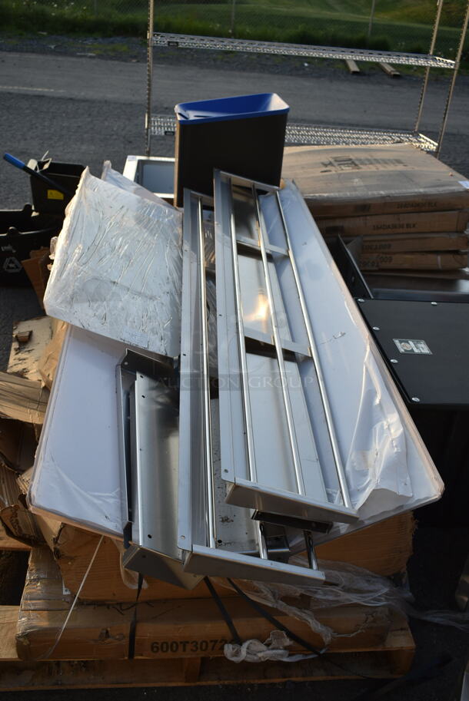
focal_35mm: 34
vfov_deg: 55.1
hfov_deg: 38.4
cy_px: 350
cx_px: 234
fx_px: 673
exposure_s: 1/125
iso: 100
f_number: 4.5
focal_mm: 23
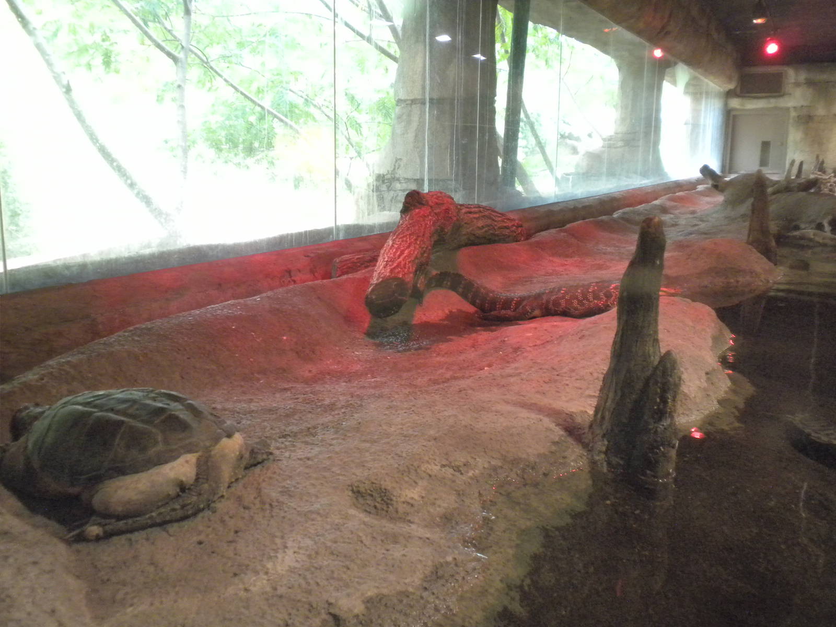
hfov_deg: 50.1
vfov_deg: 38.7
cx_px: 418
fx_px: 894
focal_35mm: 37
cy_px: 314
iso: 400
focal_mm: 6.6
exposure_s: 1/34.1
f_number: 3.5
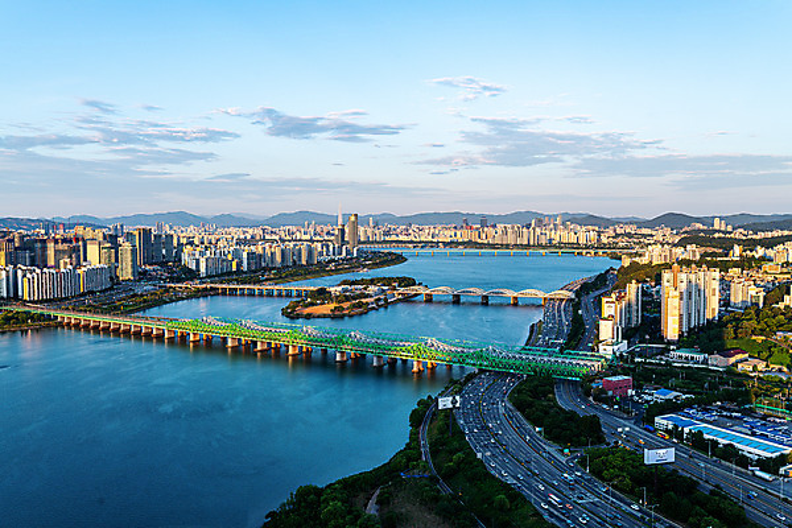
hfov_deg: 54.4
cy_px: 264
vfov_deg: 37.9
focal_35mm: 35
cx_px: 396
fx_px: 770
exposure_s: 1/80
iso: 200
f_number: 10
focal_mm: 35
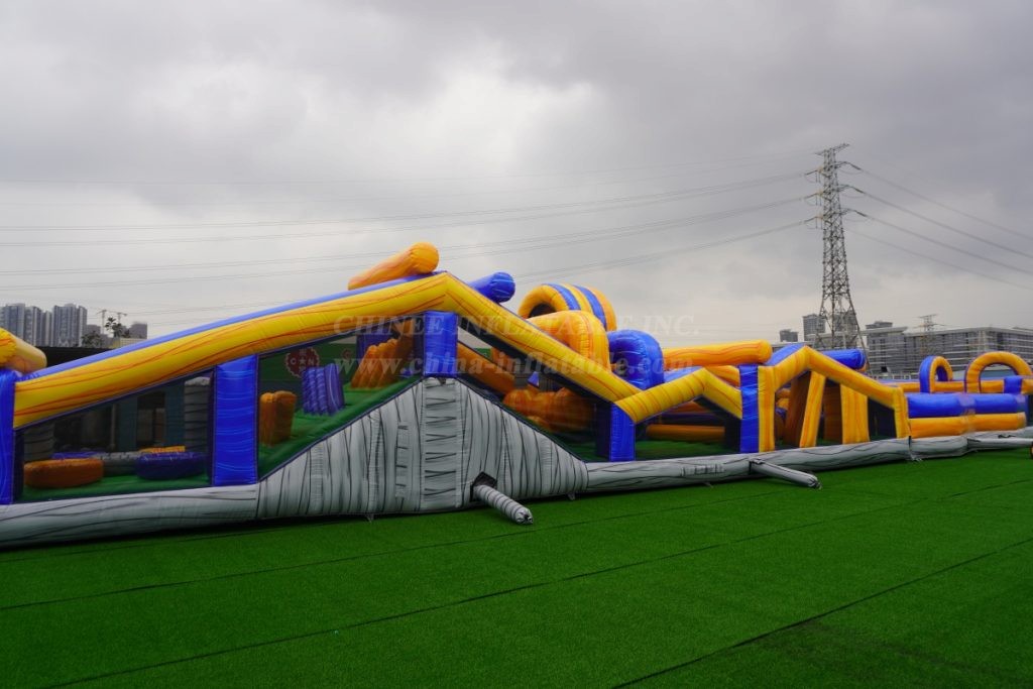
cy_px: 344
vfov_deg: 53.1
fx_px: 689
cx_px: 516
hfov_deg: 73.7
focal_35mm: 24
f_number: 7.1
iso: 100
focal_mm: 16
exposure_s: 1/100
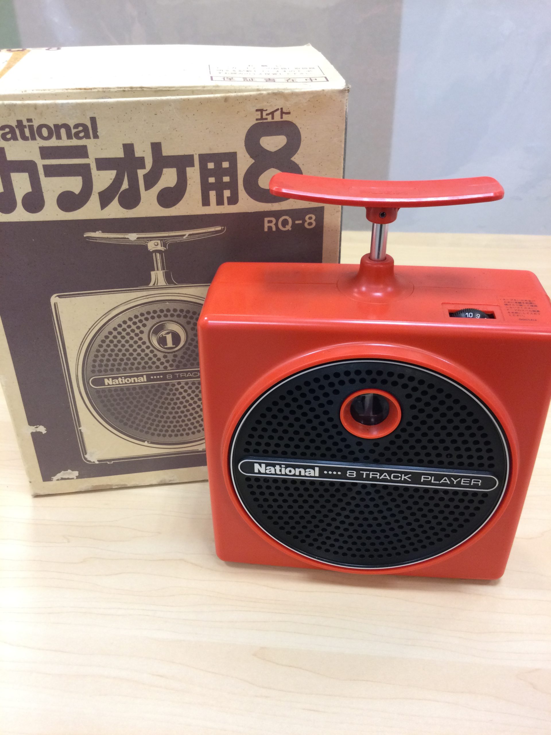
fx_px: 658
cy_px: 368
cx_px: 276
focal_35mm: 31
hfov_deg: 45.4
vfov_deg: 58.4
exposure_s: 1/30
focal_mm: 3.3
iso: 50
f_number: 2.4
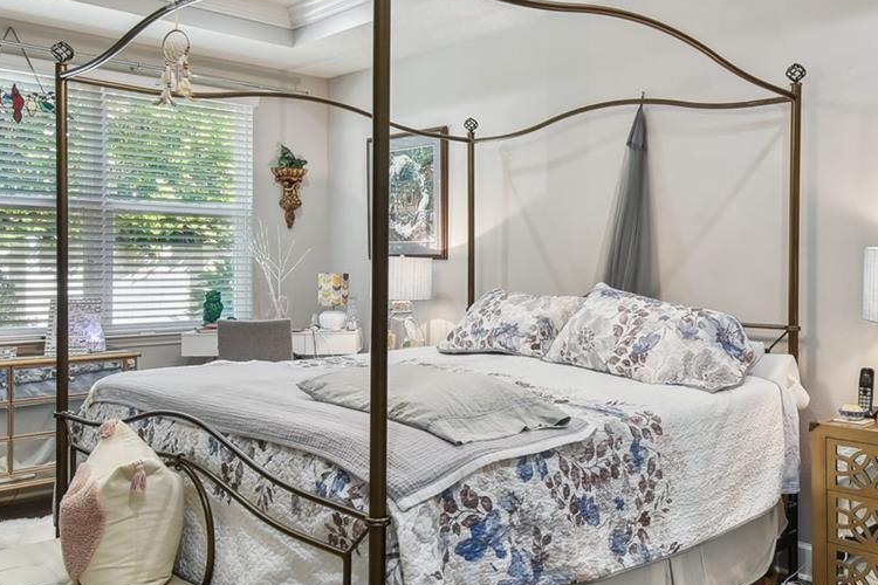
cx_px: 512
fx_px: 780
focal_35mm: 32
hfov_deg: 58.4
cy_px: 269
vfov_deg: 41.1
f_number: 7.1
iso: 100
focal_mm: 10
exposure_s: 1/3.33
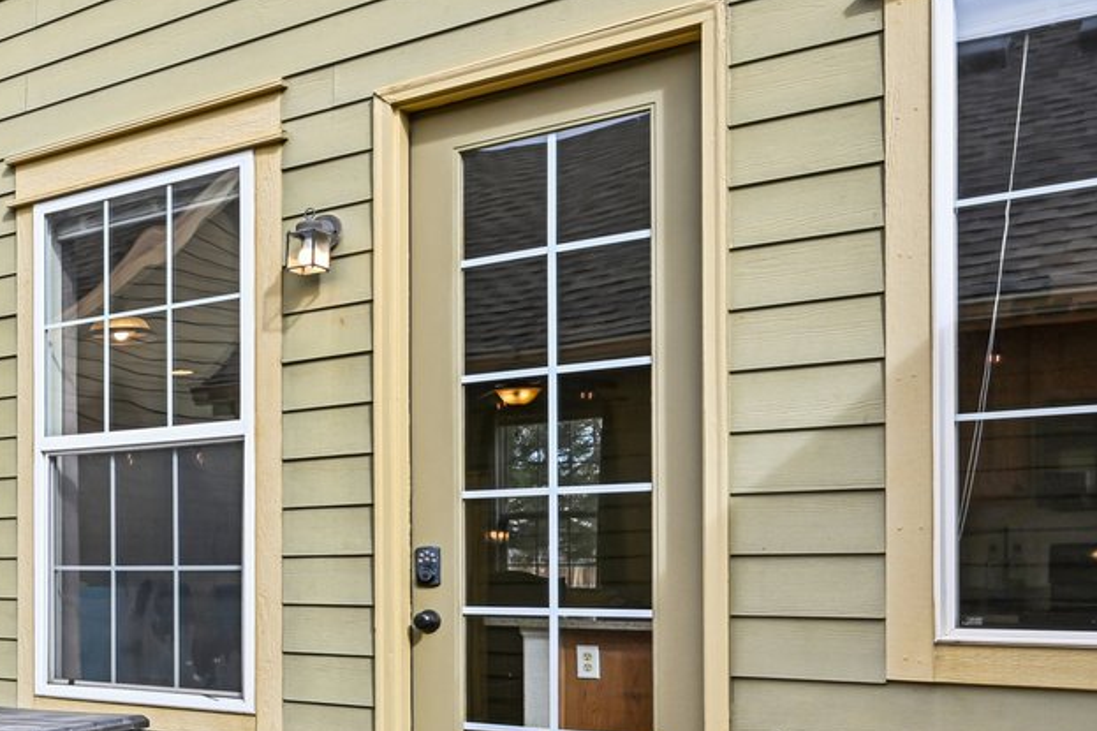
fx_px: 1401
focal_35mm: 46
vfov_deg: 28.8
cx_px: -224
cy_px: 545
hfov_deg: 34.2
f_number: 11
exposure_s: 1/50
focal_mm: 14
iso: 64
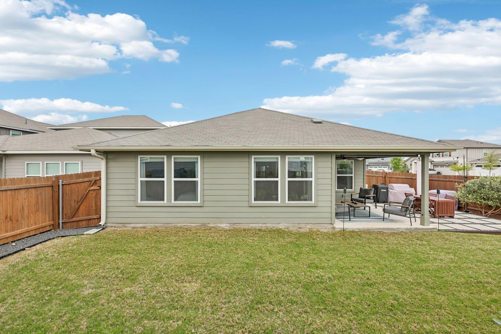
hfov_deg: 104.3
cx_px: 250
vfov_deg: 81.2
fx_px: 195
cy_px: 167
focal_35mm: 14
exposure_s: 1/250
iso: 100
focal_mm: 14
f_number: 6.7
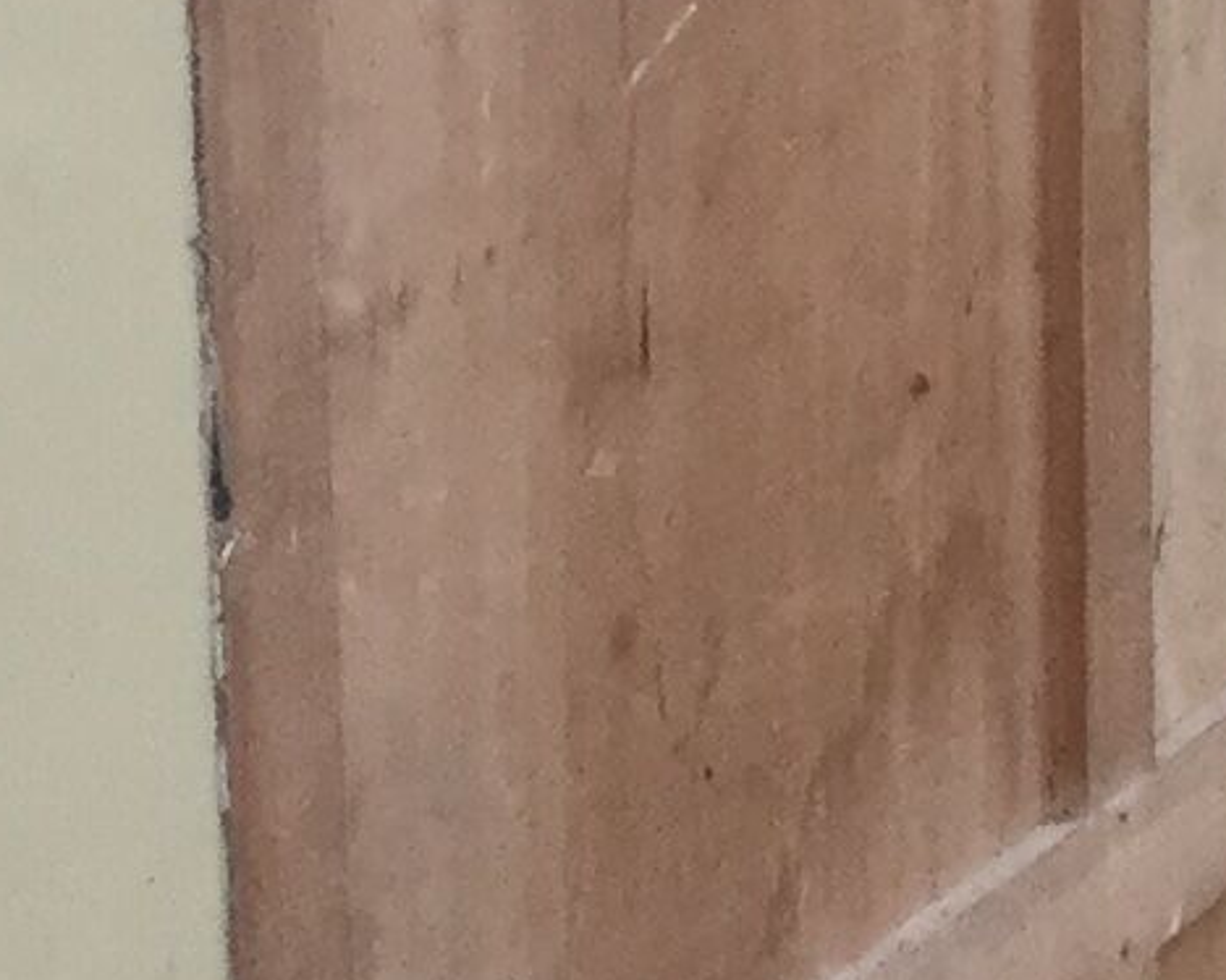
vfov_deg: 7.3
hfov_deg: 9.2
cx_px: 427
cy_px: 700
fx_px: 7653
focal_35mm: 211
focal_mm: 3.3
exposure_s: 1/33
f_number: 2.4
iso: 32
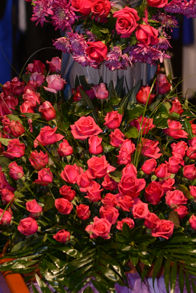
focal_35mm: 238
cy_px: 49
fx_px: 1942
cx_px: 124
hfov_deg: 5.8
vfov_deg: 8.6
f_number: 6.3
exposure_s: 1/60
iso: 250
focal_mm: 135
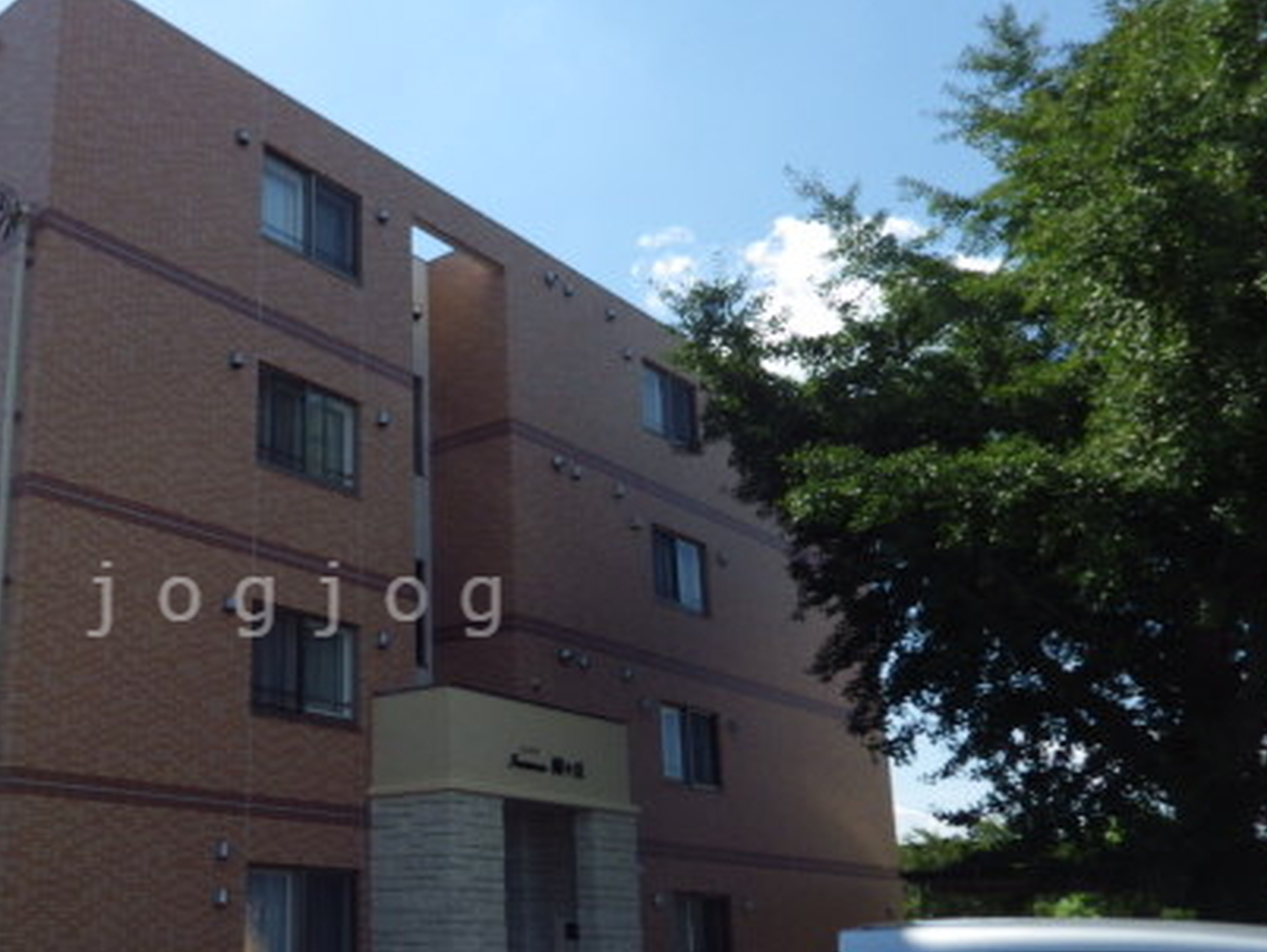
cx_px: 303
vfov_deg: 40.4
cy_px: 599
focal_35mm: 35
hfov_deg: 50.2
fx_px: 1282
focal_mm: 4
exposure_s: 1/1250
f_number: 3.1
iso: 100
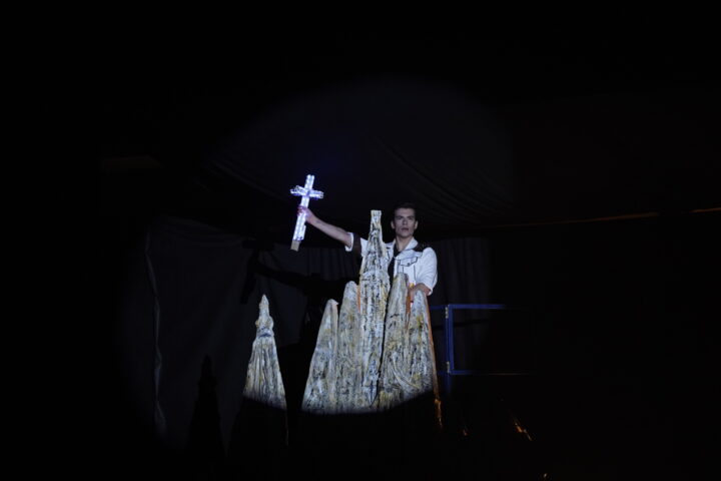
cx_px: 360
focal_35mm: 200
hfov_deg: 10.3
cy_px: 240
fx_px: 4005
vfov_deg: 6.9
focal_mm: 200
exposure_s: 1/640
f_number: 2.8
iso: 4000
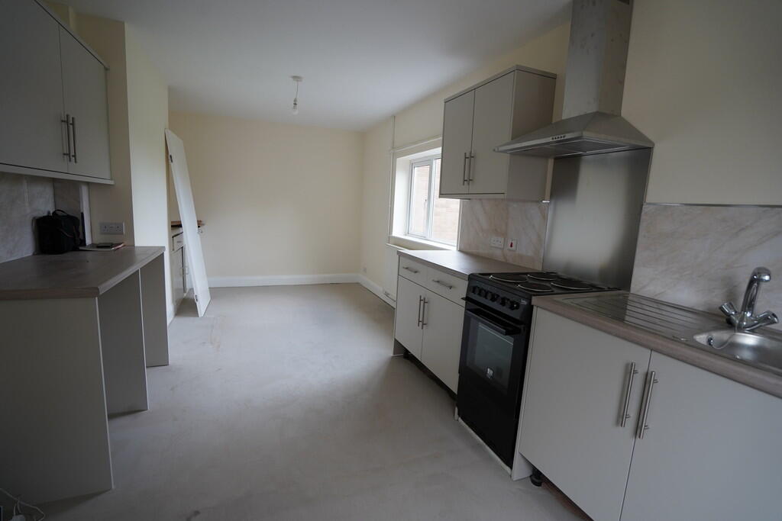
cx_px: 391
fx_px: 348
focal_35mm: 16
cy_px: 260
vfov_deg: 73.8
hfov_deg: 96.7
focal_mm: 16
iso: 640
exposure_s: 1/160
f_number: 4
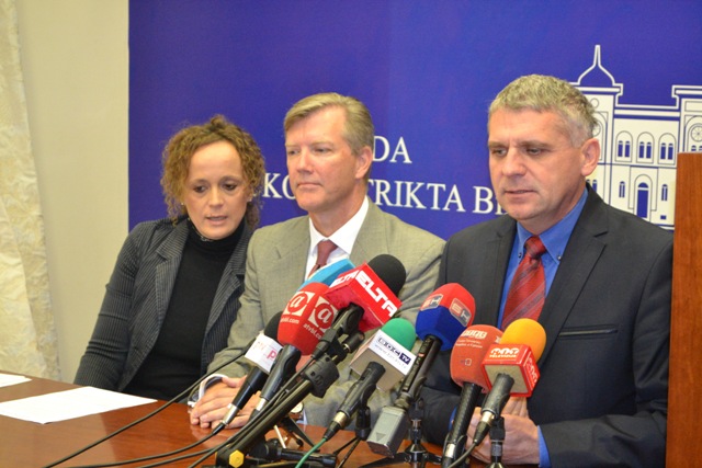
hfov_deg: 26.0
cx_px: 351
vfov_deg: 17.5
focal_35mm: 78
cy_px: 234
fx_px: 1521
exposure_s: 1/60
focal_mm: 52
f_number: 5.6
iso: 3200
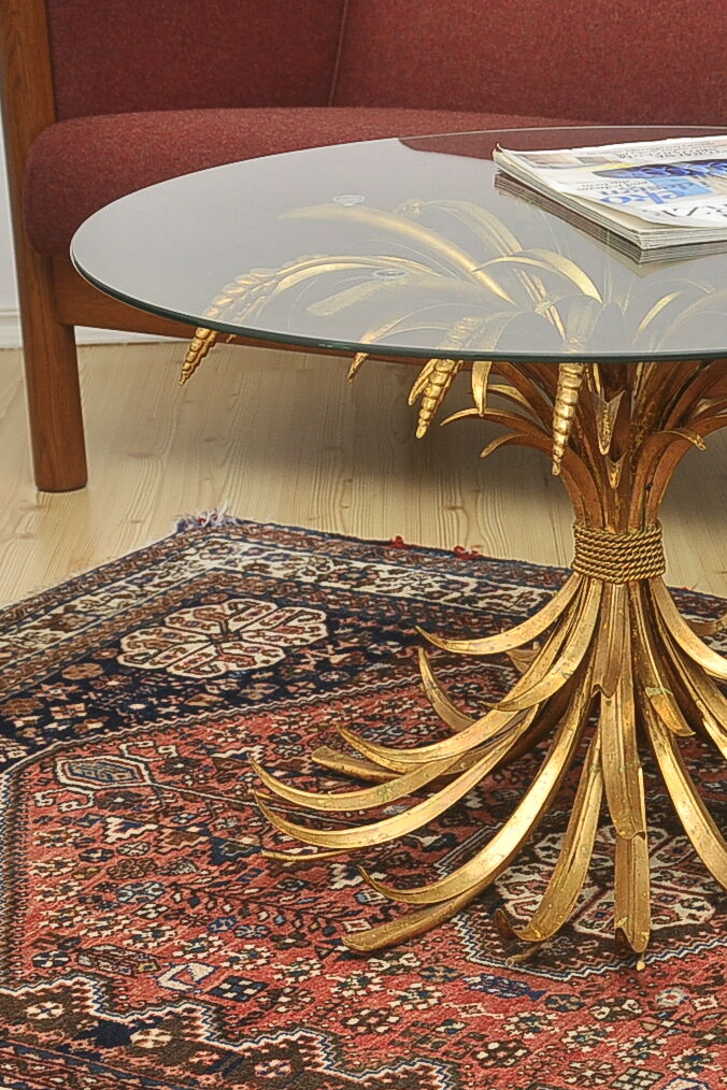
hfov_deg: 14.3
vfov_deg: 21.4
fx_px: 2877
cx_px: 654
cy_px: 413
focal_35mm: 95
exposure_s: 1/160
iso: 220
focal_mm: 30
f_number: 5
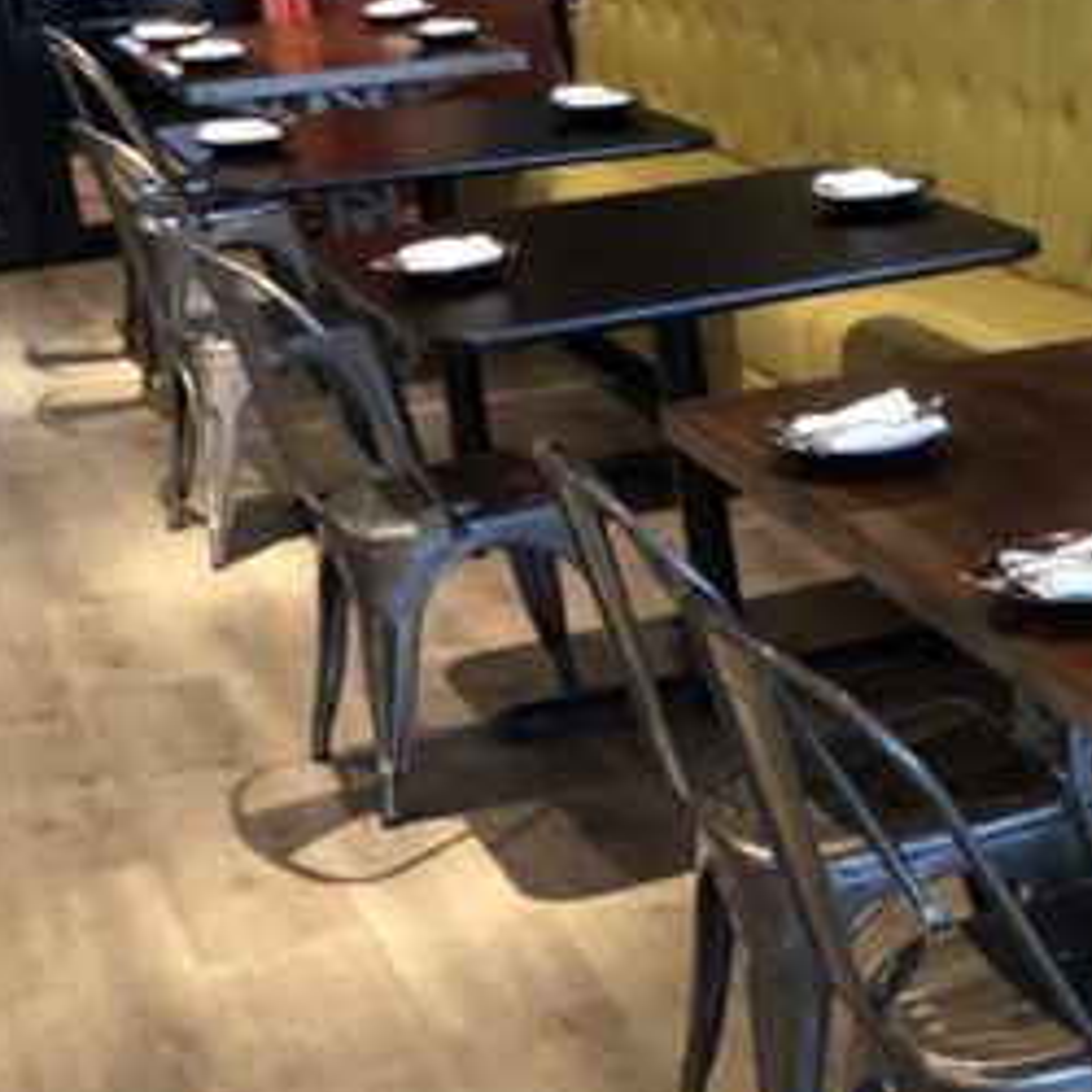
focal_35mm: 76
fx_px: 2712
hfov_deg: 21.2
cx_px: 1302
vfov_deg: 22.7
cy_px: 738
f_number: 1.8
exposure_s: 1/4
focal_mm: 3.99
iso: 80
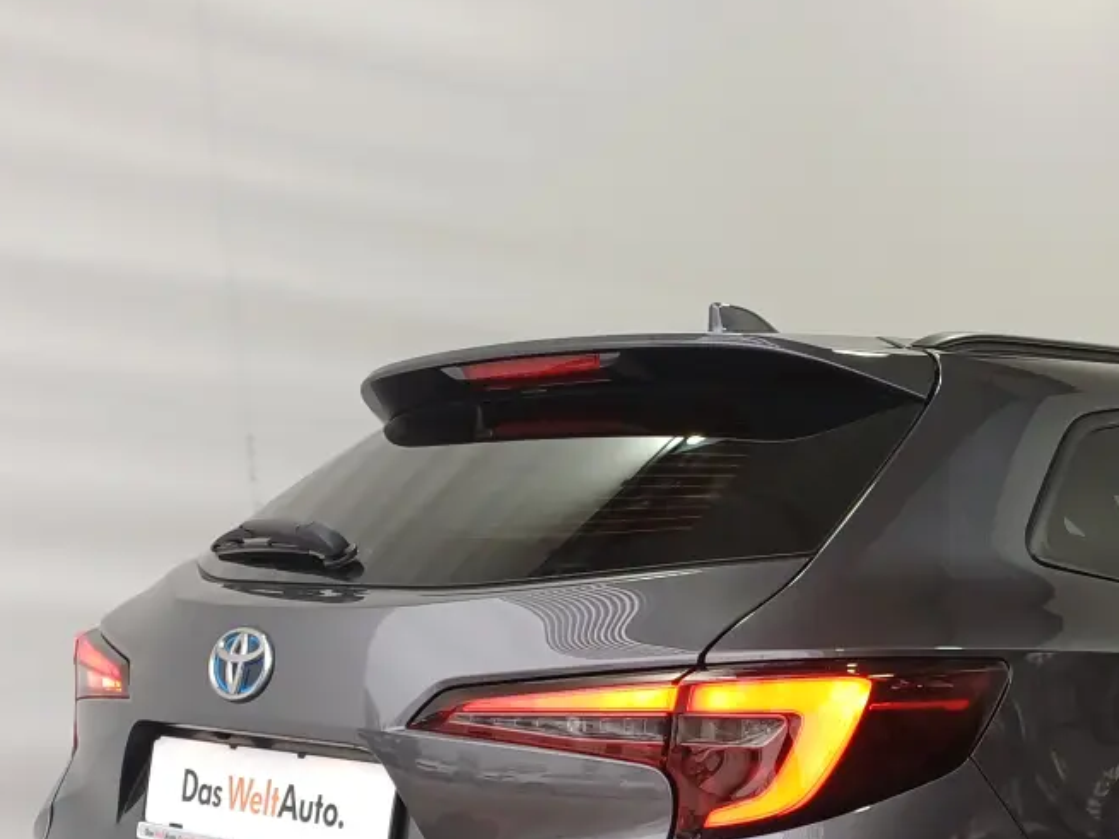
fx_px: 1778
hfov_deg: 34.0
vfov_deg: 25.4
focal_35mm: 55
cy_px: 808
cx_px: 887
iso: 80
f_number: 1.8
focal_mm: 4.65
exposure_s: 1/100
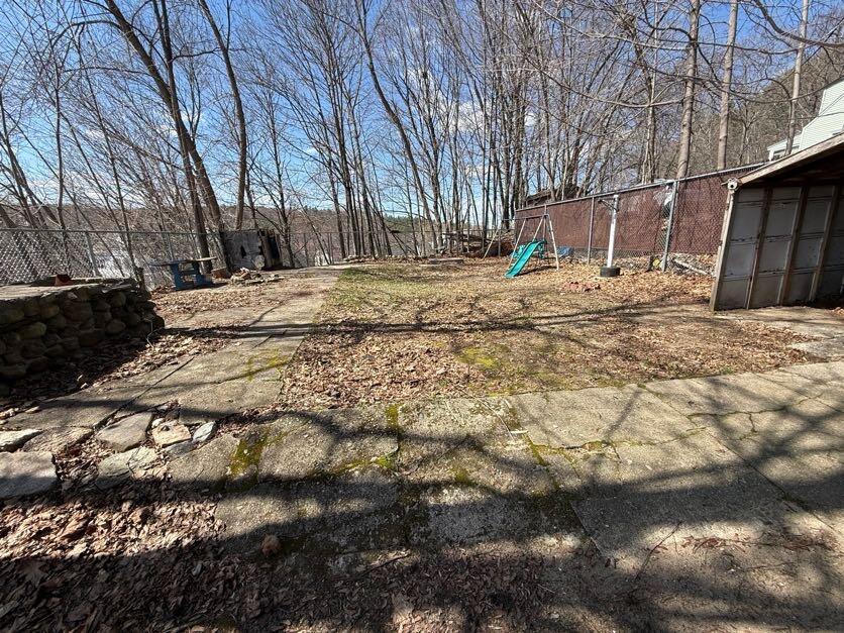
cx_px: 422
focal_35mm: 14
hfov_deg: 102.1
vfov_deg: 85.7
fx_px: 341
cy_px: 316
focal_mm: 2.22
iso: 50
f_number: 2.2
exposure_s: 1/1189
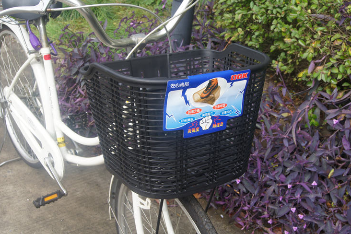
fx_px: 419
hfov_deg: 45.4
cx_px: 175
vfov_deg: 31.2
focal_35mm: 43
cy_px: 116
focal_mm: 28
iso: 200
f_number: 10
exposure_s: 1/100
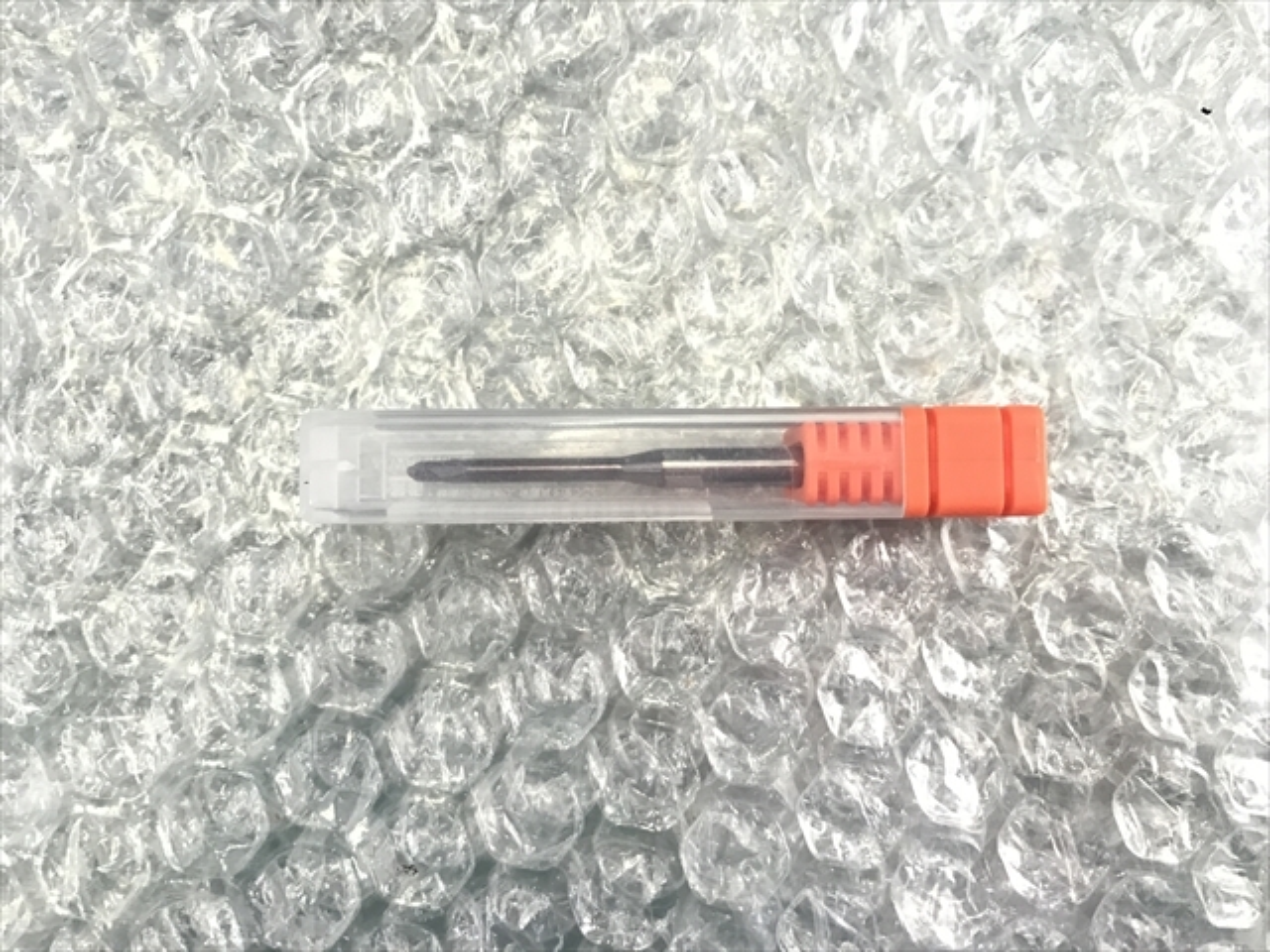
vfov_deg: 49.7
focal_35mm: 28
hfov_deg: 63.4
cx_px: 635
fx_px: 1027
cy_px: 476
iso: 32
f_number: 1.8
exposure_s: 1/25
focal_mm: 3.99
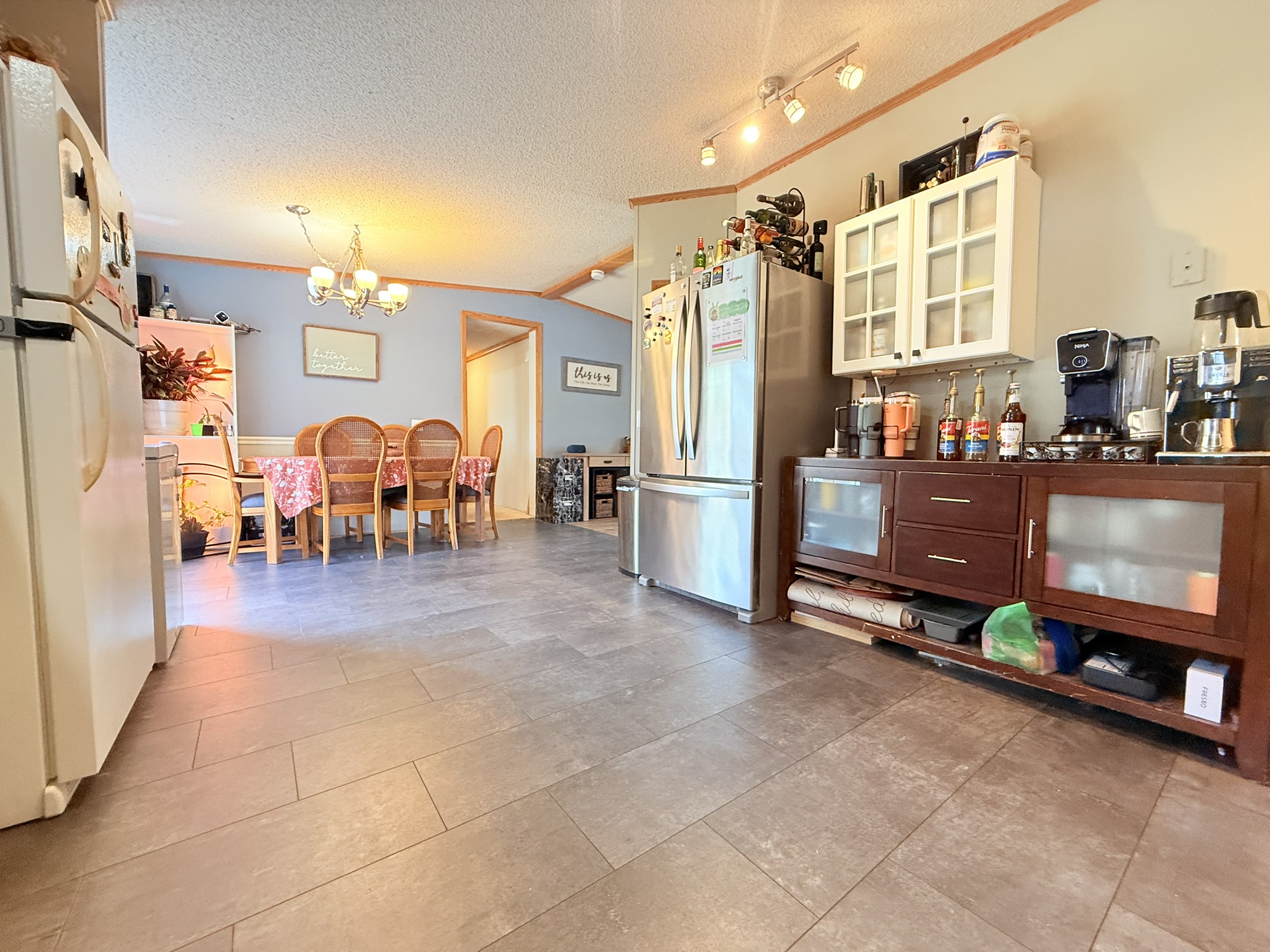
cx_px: 635
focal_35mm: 14
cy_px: 476
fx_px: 514
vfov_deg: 85.7
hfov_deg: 102.1
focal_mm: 2.22
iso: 320
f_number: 2.2
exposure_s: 1/60
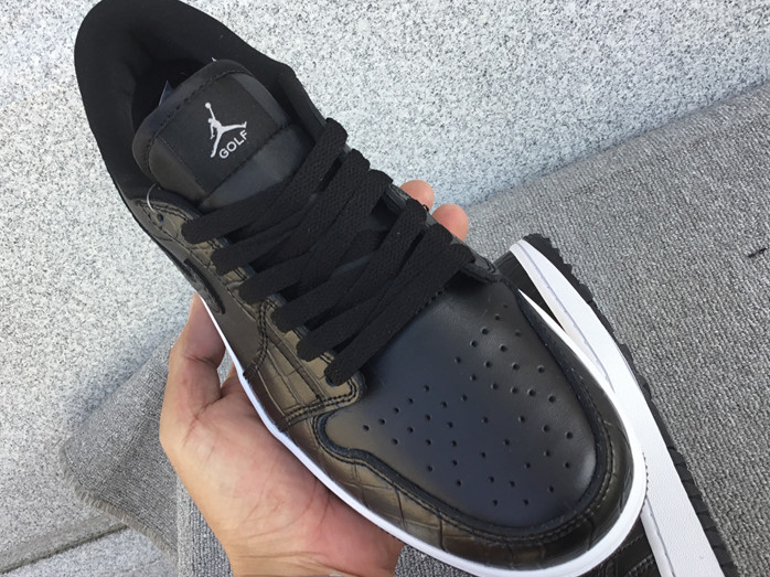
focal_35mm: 40
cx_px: 311
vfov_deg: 35.9
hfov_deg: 46.6
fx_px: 889
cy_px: 280
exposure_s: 1/113
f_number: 2.4
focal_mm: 3.3
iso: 25
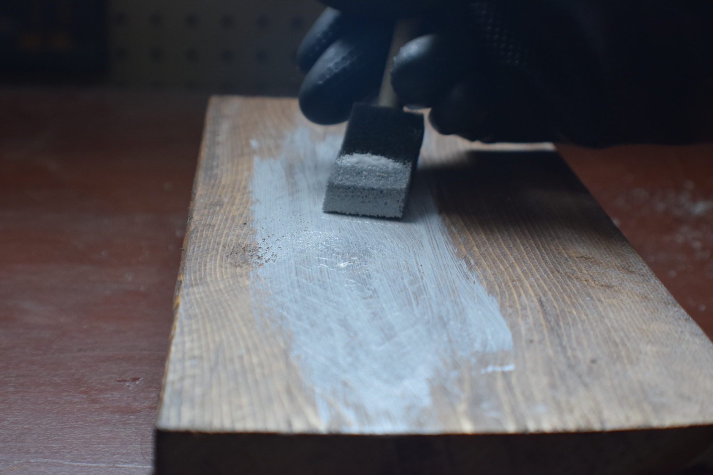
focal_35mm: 82
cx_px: 356
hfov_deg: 24.6
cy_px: 238
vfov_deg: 16.6
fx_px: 1634
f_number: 5.6
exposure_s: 1/60
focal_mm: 55
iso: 900
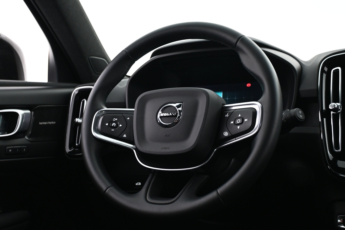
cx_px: 172
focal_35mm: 45
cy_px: 115
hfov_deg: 43.6
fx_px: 431
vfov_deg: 29.9
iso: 1600
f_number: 4.8
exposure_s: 1/15
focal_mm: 30
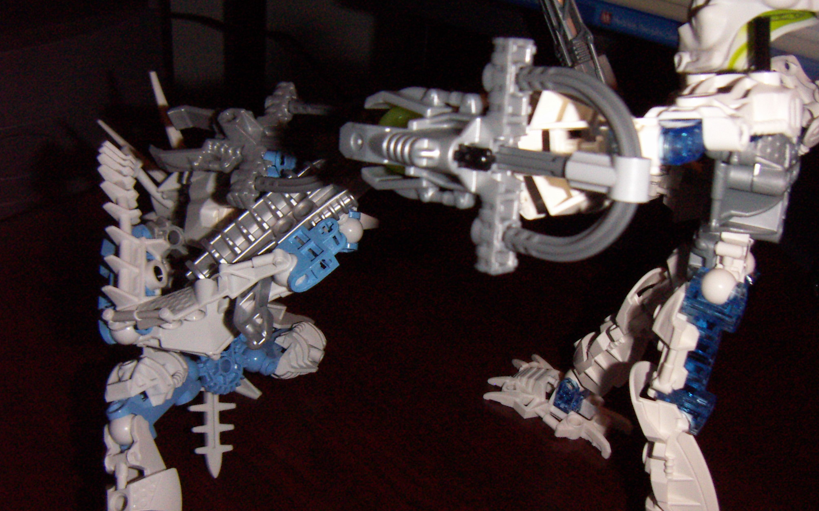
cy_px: 278
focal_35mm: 39
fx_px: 870
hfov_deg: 50.4
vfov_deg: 32.7
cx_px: 405
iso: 200
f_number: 6.7
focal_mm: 4.7
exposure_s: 1/50
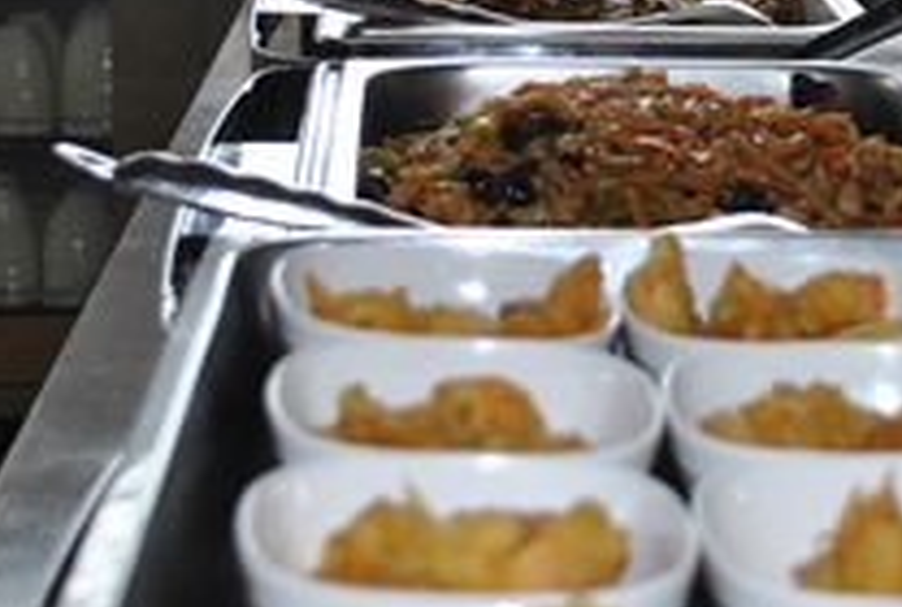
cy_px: -98
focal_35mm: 108
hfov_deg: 18.7
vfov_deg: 12.5
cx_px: 711
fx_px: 2714
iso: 160
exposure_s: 1/125
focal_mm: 30
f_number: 4.5
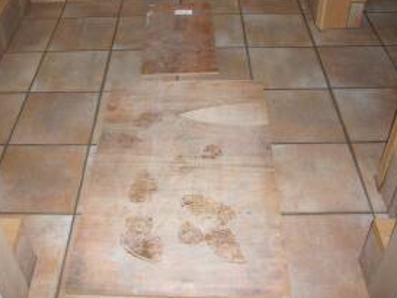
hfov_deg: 45.6
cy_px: 106
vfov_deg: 34.9
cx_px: 170
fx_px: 470
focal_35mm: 41
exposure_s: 1/30
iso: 125
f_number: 2.8
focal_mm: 4.6
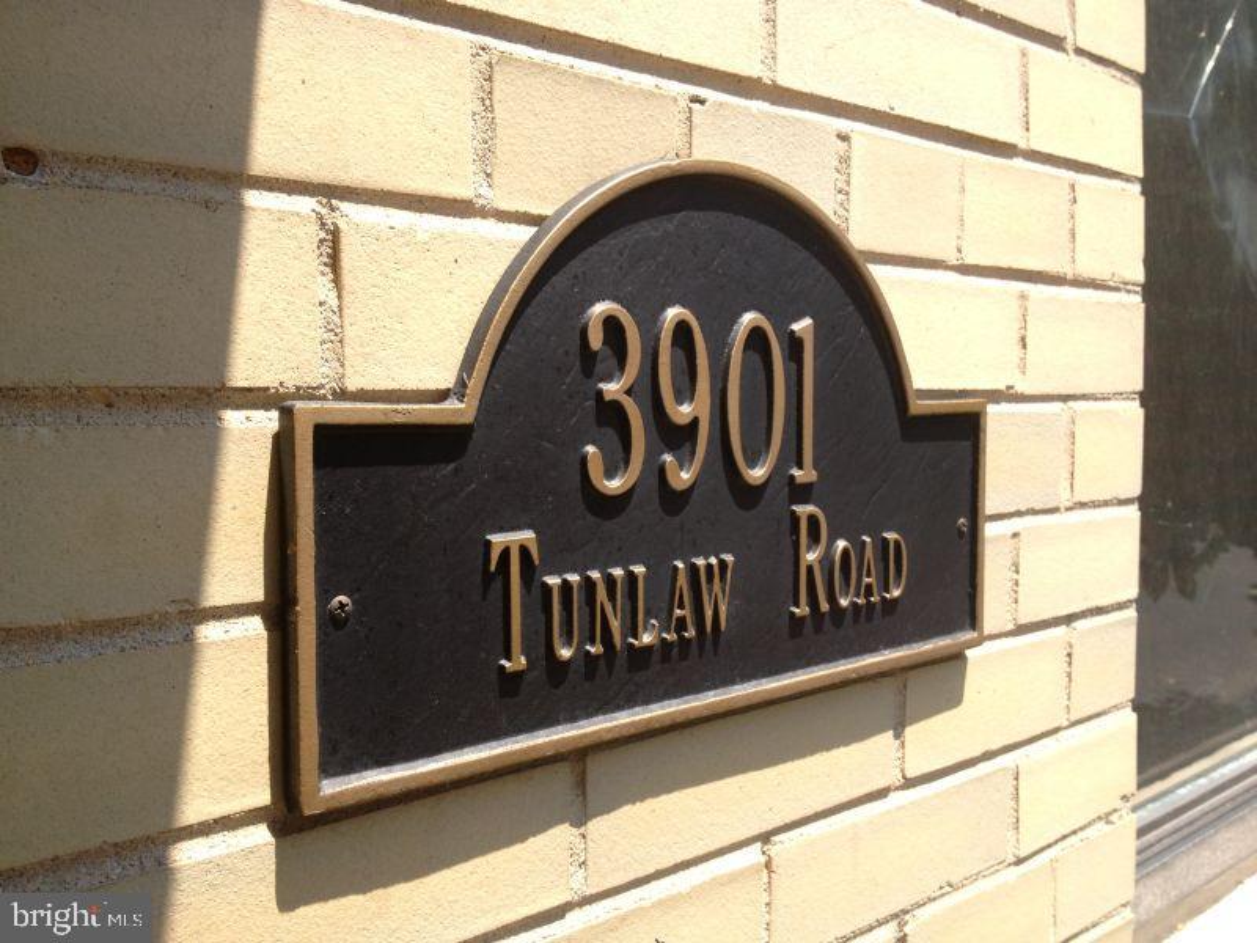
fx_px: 1271
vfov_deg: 40.7
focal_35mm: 35
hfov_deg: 52.6
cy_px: 472
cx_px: 628
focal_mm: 4.28
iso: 50
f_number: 2.4
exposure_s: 1/600
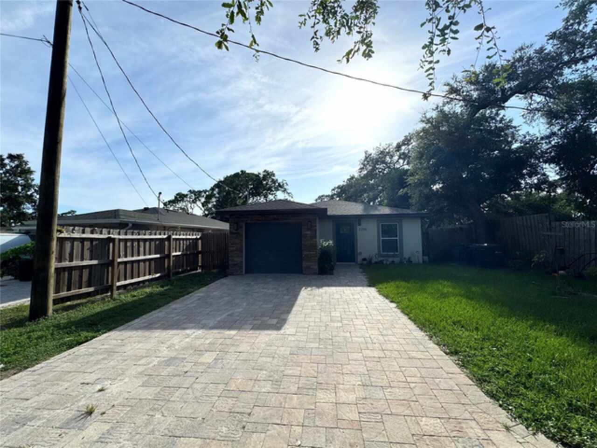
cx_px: 298
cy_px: 224
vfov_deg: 85.7
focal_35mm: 14
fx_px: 241
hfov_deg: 102.1
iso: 50
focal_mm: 2.22
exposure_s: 1/3390
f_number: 2.2
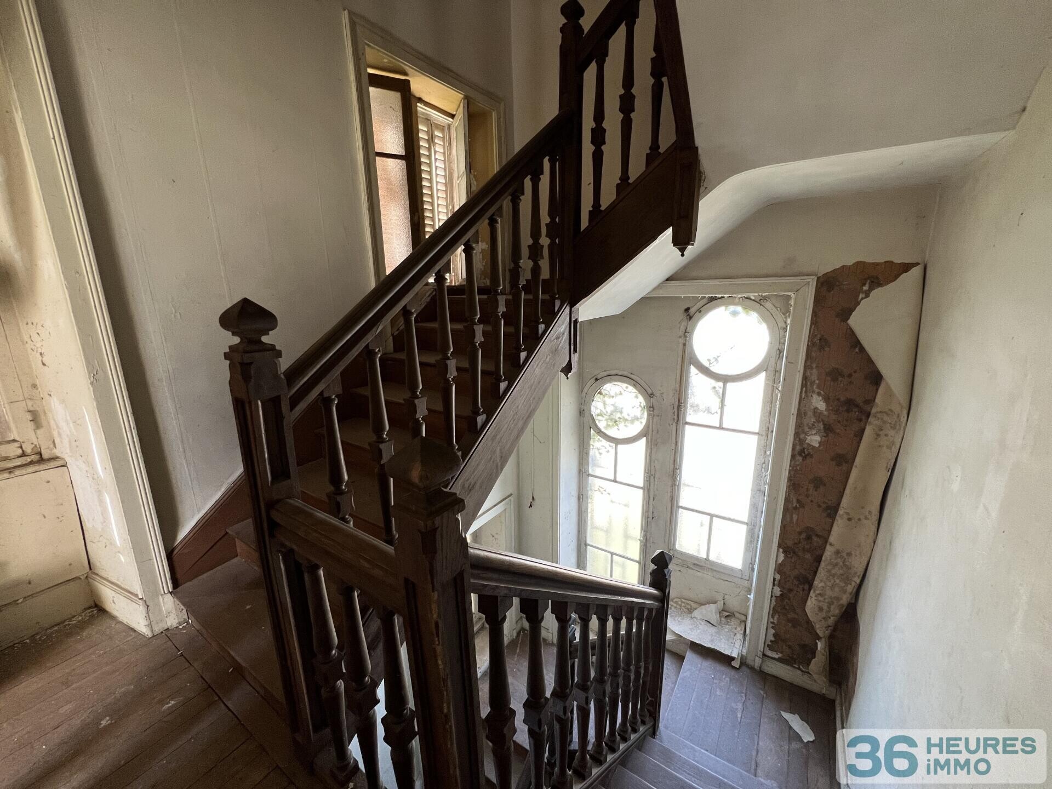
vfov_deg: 89.9
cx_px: 526
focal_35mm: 13
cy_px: 394
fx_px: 395
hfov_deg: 106.2
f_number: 1.8
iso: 200
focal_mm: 1.57
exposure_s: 1/99
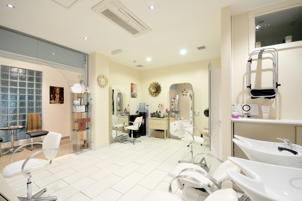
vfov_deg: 77.2
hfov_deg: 100.5
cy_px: 100
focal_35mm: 15
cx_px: 151
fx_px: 126
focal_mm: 10
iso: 400
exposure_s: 1/13
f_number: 8
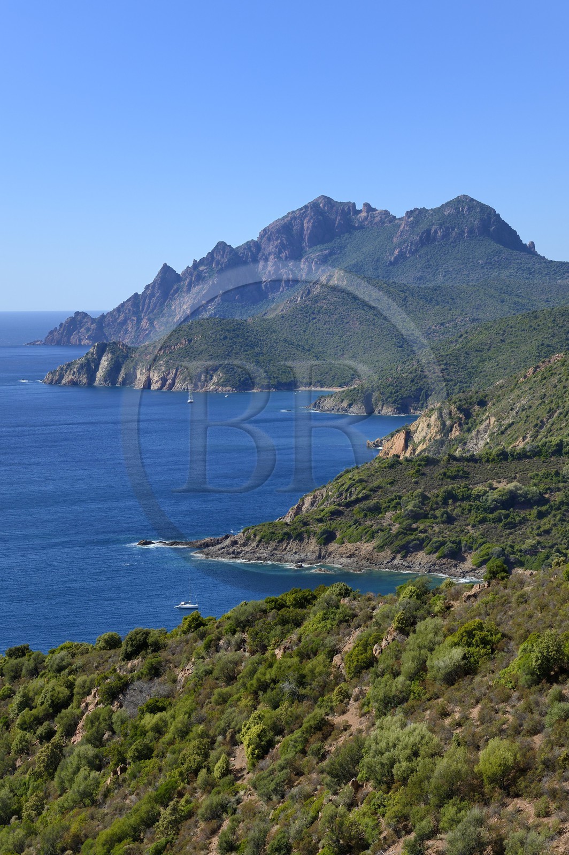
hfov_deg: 22.6
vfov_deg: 33.4
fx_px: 1425
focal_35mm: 60
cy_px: 428
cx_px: 284
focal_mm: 60
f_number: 9
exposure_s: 1/500
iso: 200
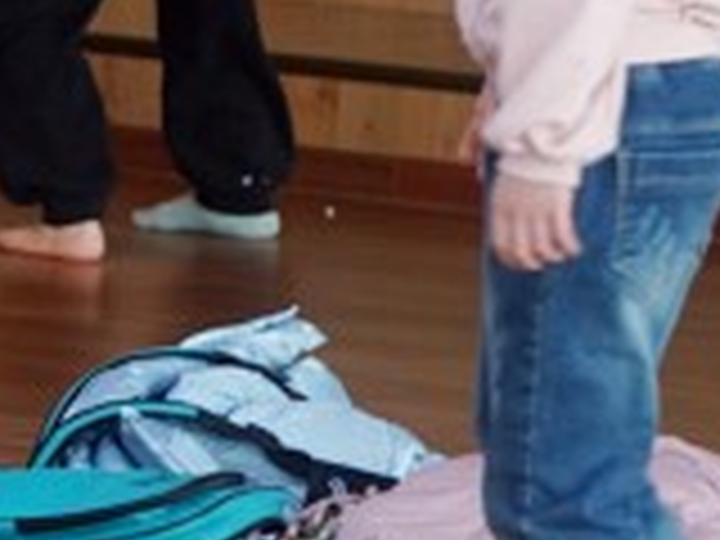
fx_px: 12563
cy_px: -32
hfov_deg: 3.3
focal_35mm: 604
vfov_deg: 2.5
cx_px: -648
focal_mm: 112
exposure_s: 1/160
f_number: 4
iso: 1000
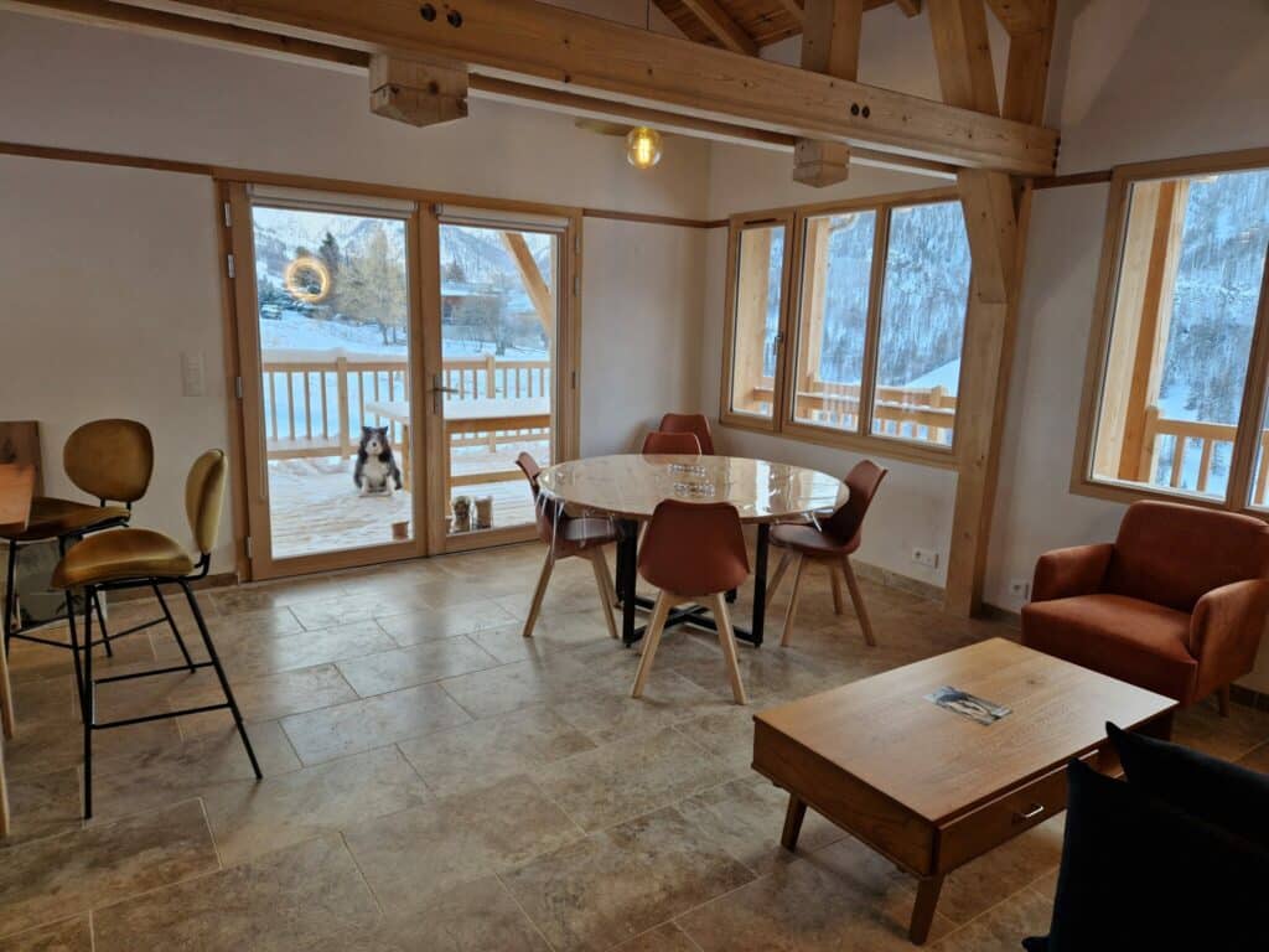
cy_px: 476
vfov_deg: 58.9
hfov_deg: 73.9
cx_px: 634
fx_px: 843
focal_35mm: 23
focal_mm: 5.4
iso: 50
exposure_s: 1/100
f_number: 1.8
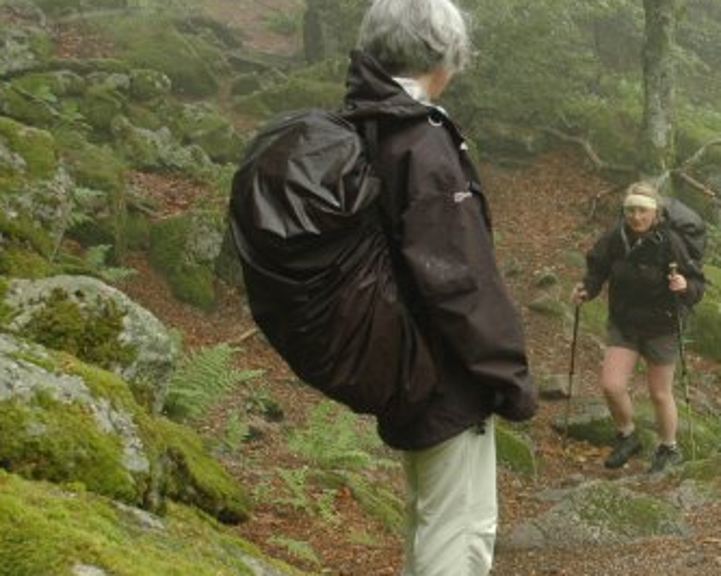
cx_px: 756
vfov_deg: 22.7
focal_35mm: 67
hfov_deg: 26.5
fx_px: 1429
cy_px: 370
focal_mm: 22
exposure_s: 1/80
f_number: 4.5
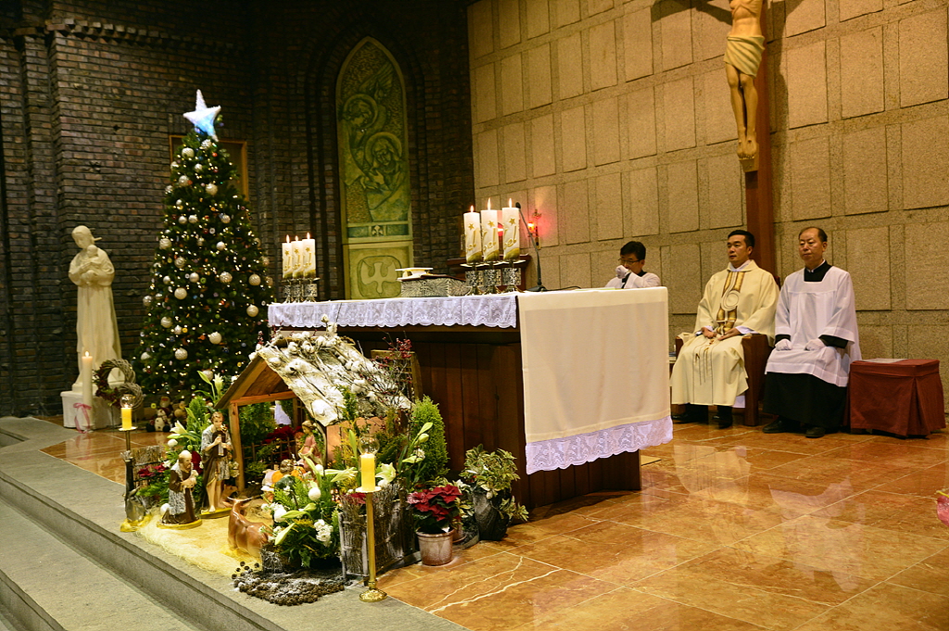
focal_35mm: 34
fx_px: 896
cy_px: 316
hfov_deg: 55.8
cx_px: 474
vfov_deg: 38.8
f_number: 4.5
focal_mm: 34
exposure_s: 1/80
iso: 1600
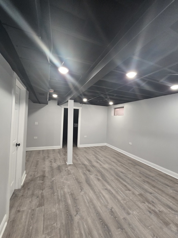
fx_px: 89
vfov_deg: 106.2
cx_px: 89
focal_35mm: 13
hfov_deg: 89.9
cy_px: 119
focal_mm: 2.2
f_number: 2.2
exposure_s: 1/60
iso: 200
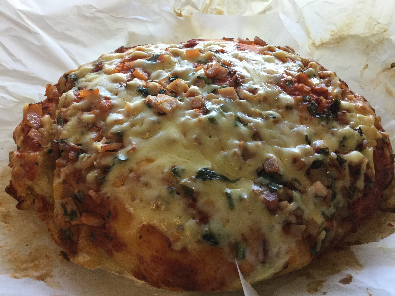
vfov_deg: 45.4
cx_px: 198
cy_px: 148
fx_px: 354
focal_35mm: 31
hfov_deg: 58.4
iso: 64
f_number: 2.4
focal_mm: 3.3
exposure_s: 1/33
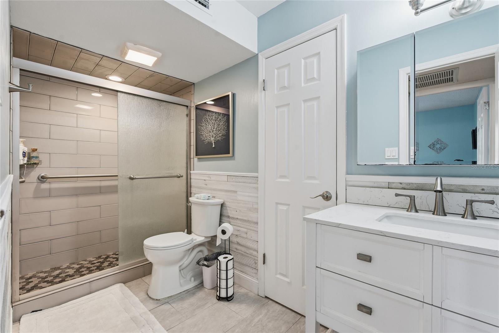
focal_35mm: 16
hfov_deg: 96.7
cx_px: 250
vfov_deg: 73.7
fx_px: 222
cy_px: 166
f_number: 8
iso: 100
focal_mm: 16
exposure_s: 1/15
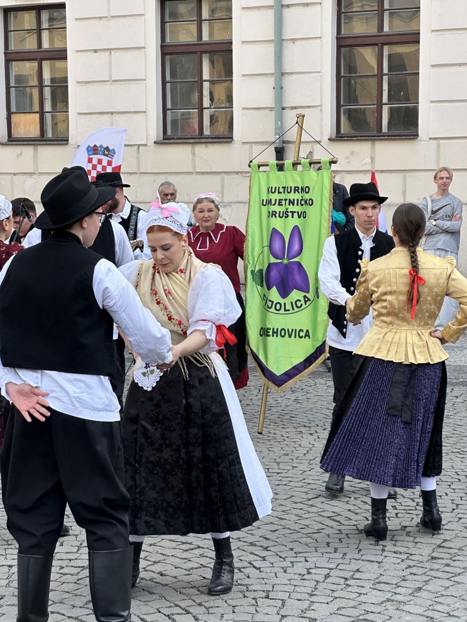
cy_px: 311
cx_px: 234
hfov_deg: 19.1
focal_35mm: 77
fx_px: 1384
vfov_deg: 25.3
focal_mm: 9
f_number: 2.8
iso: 32
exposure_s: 1/230
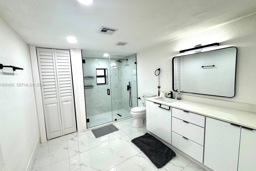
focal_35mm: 15
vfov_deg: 77.3
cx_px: 125
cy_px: 85
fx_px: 107
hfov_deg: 100.4
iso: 125
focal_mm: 2.22
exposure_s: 1/120
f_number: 2.2
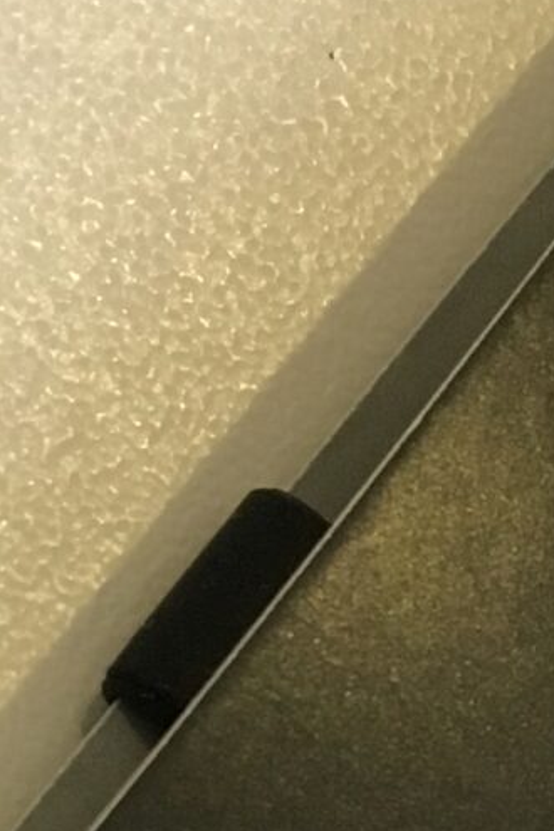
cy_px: 1375
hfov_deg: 8.6
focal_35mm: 156
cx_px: 858
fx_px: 3601
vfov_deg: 12.3
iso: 160
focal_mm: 4.15
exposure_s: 1/33
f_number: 2.2
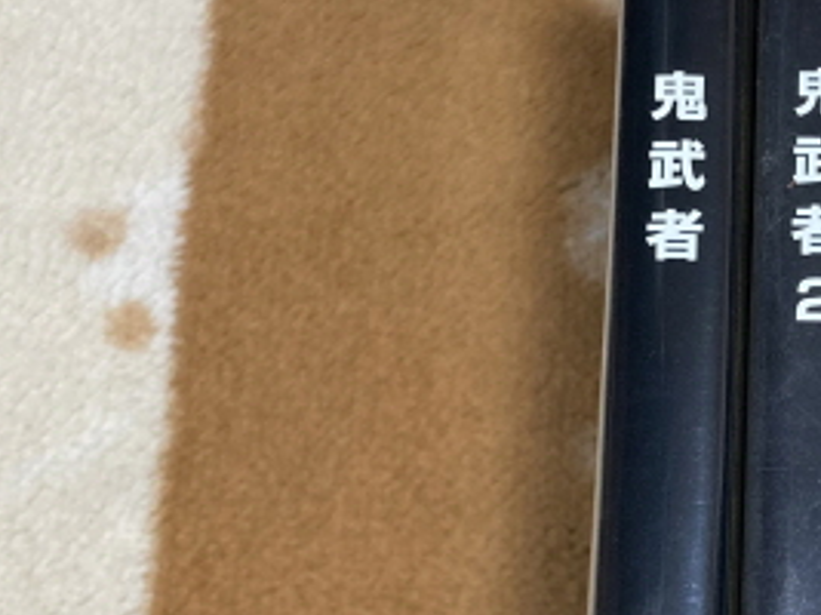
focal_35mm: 84
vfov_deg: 17.5
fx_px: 1991
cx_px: 839
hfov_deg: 22.3
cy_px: 369
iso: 125
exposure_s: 1/50
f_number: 1.8
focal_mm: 3.99
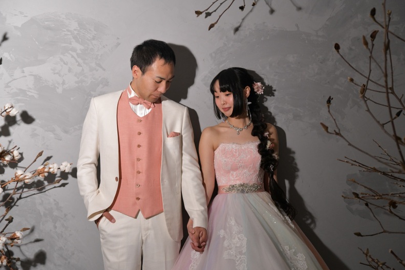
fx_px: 641
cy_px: 137
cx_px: 204
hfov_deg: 35.1
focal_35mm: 57
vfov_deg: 23.8
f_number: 2.8
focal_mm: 56
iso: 2000
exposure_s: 1/40
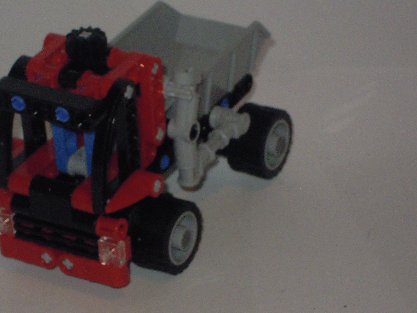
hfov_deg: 10.4
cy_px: 184
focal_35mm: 190
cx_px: 137
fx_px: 2289
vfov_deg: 7.8
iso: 400
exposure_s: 1/60
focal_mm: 20.3
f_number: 5.9
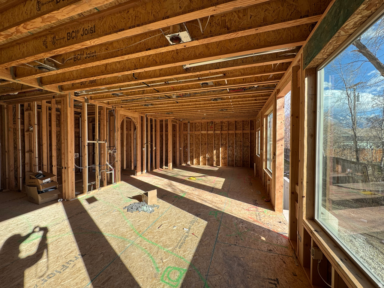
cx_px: 192
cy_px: 144
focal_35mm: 14
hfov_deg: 102.1
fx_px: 155
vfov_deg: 85.7
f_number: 2.2
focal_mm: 2.22
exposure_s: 1/328
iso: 40
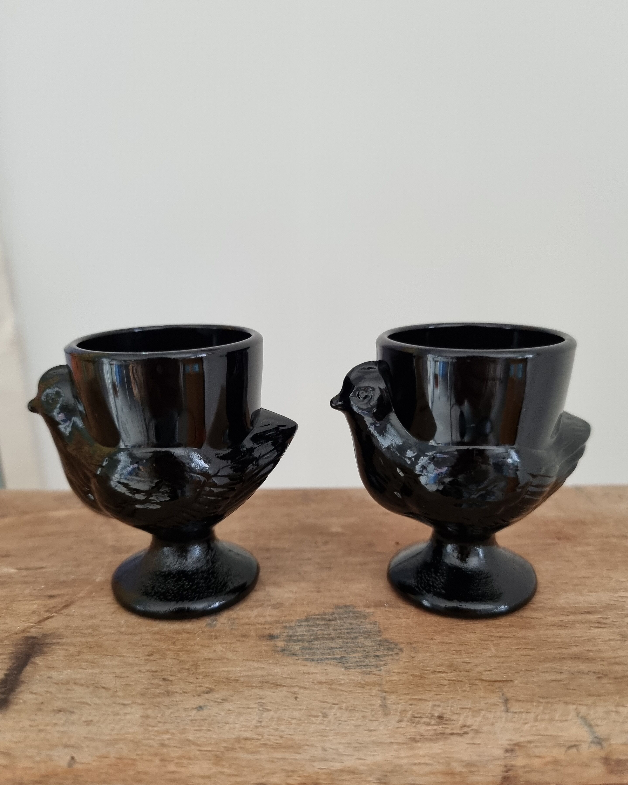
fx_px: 604
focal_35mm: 26
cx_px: 310
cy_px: 415
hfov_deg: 54.9
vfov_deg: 66.0
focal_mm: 6.7
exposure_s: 1/100
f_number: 1.8
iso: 320
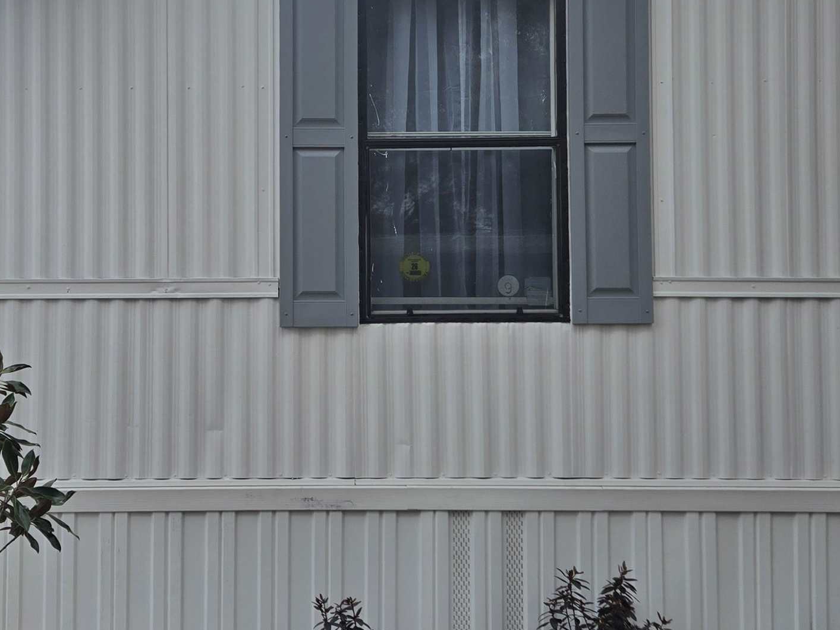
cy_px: 252
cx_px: 290
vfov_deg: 29.0
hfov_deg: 37.8
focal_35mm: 50
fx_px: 1213
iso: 25
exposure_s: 1/2679
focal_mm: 5.4
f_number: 1.8
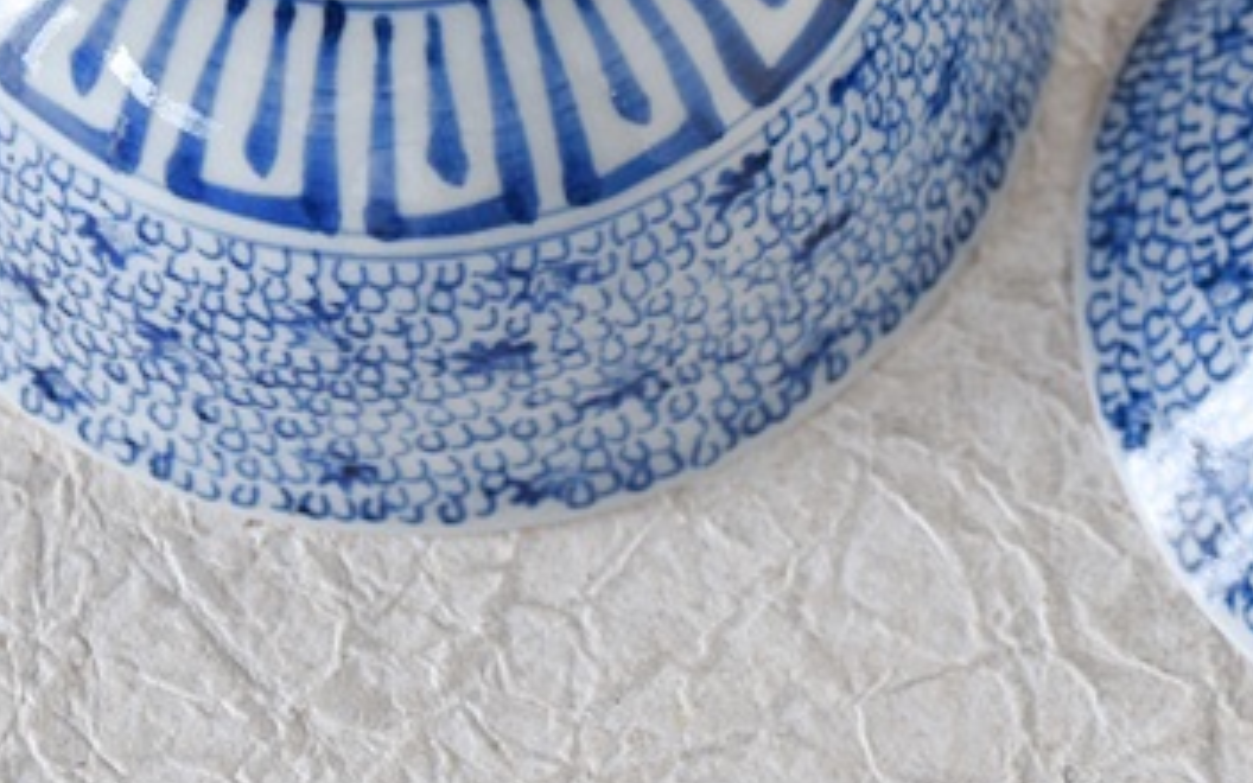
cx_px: 936
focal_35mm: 191
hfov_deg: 10.9
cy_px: 16
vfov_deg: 6.8
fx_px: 6528
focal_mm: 55
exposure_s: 1/13
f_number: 5.6
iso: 400
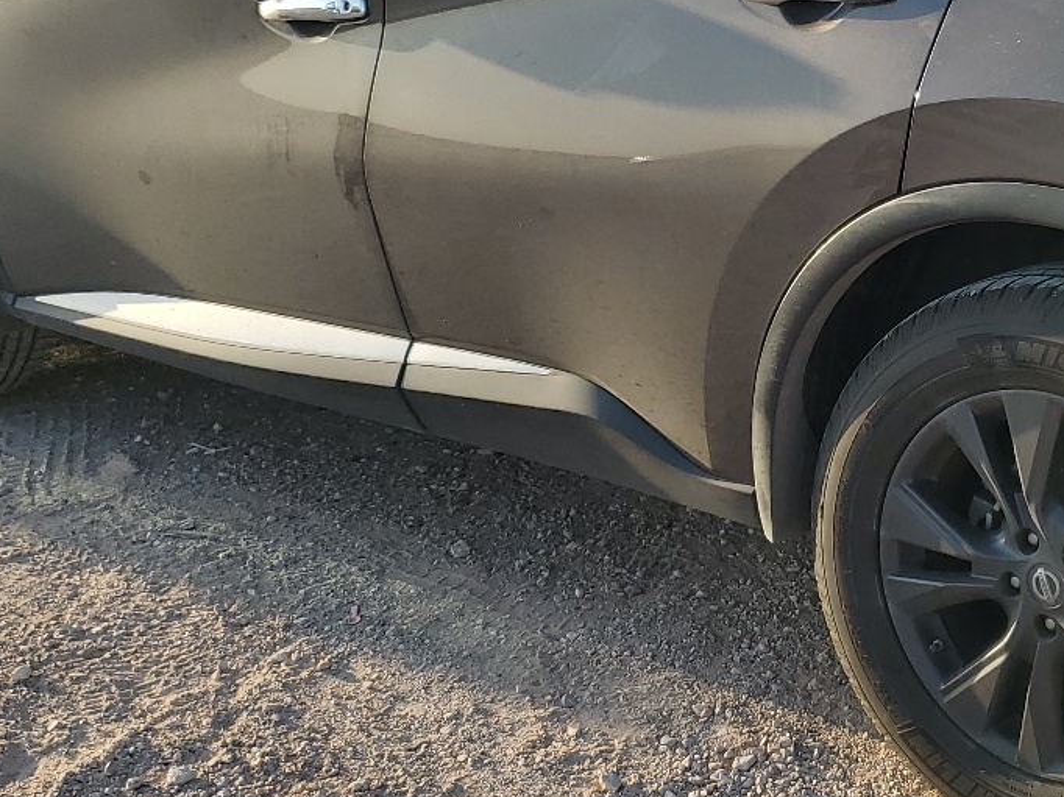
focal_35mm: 61
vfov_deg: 24.0
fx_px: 1874
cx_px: 911
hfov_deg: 30.6
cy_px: 304
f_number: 1.5
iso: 50
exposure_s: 1/1429
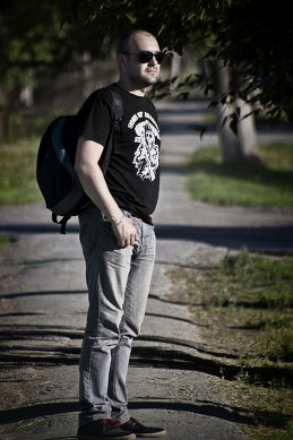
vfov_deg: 4.6
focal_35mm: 450
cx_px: 146
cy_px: 220
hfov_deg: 3.1
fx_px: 5498
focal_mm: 300
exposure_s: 1/500
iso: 100
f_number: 5.6
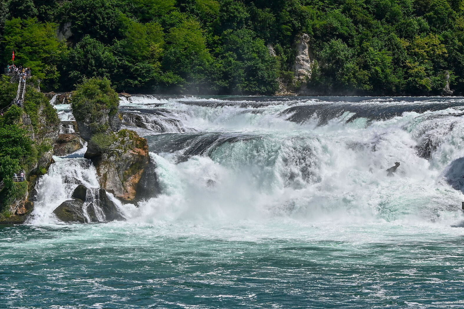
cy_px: 150
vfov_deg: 8.6
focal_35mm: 159
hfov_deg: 12.9
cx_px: 334
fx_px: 2048
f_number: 10
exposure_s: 1/1600
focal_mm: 105
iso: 400
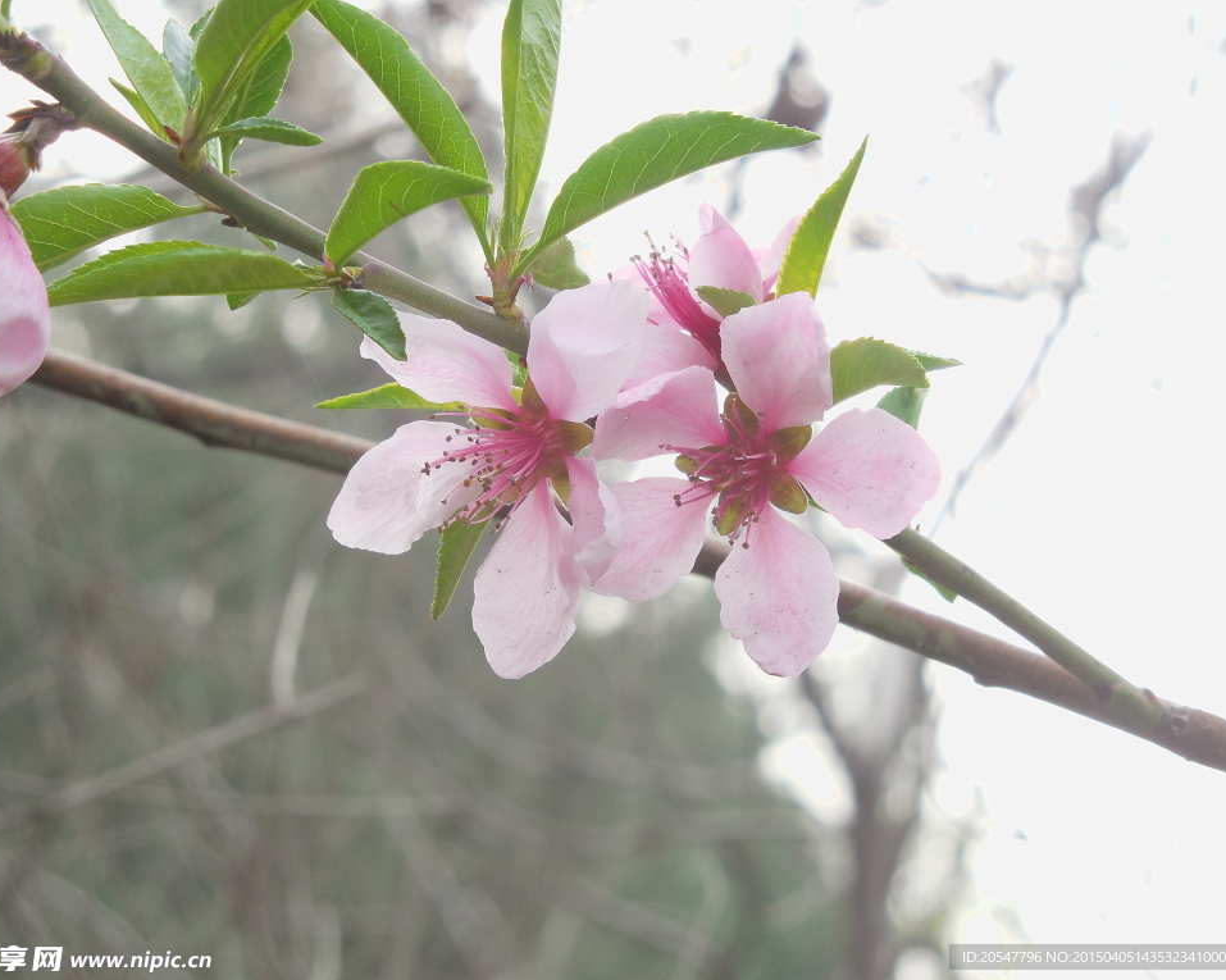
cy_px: 491
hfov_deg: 13.8
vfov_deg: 11.0
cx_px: 597
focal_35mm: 140
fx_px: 5078
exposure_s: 1/100
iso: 125
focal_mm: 24.2
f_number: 4.9
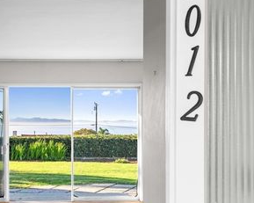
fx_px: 451
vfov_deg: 25.3
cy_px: 120
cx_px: 62
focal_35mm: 60
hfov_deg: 30.9
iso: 640
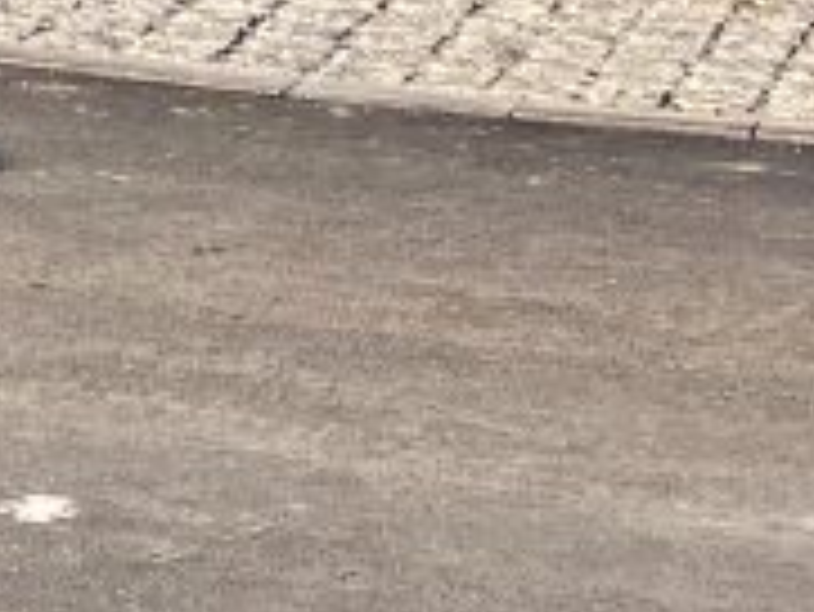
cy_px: -914
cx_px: -733
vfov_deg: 7.8
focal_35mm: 176
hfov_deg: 10.4
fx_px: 4141
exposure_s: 1/3623
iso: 50
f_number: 1.6
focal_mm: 5.1
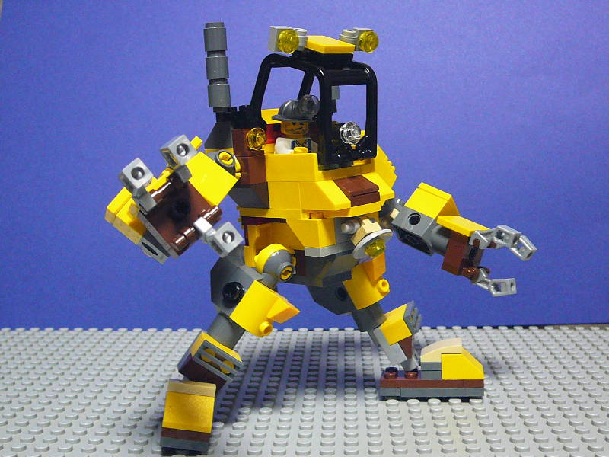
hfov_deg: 38.9
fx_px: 862
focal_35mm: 49
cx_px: 304
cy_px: 228
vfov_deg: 29.7
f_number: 3
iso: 200
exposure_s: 1/8
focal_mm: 5.8
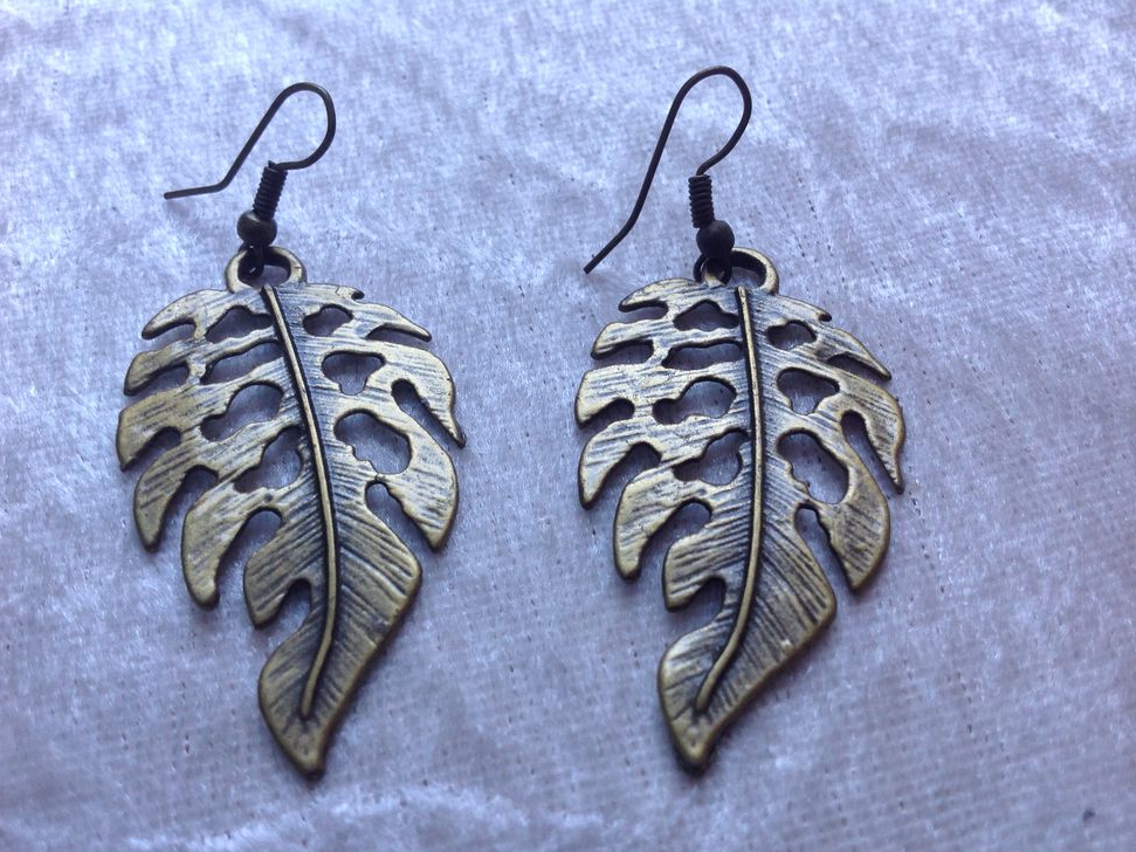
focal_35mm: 36
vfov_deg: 39.6
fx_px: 1181
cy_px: 432
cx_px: 556
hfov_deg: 51.4
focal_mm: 4.28
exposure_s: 1/60
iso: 80
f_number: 2.4
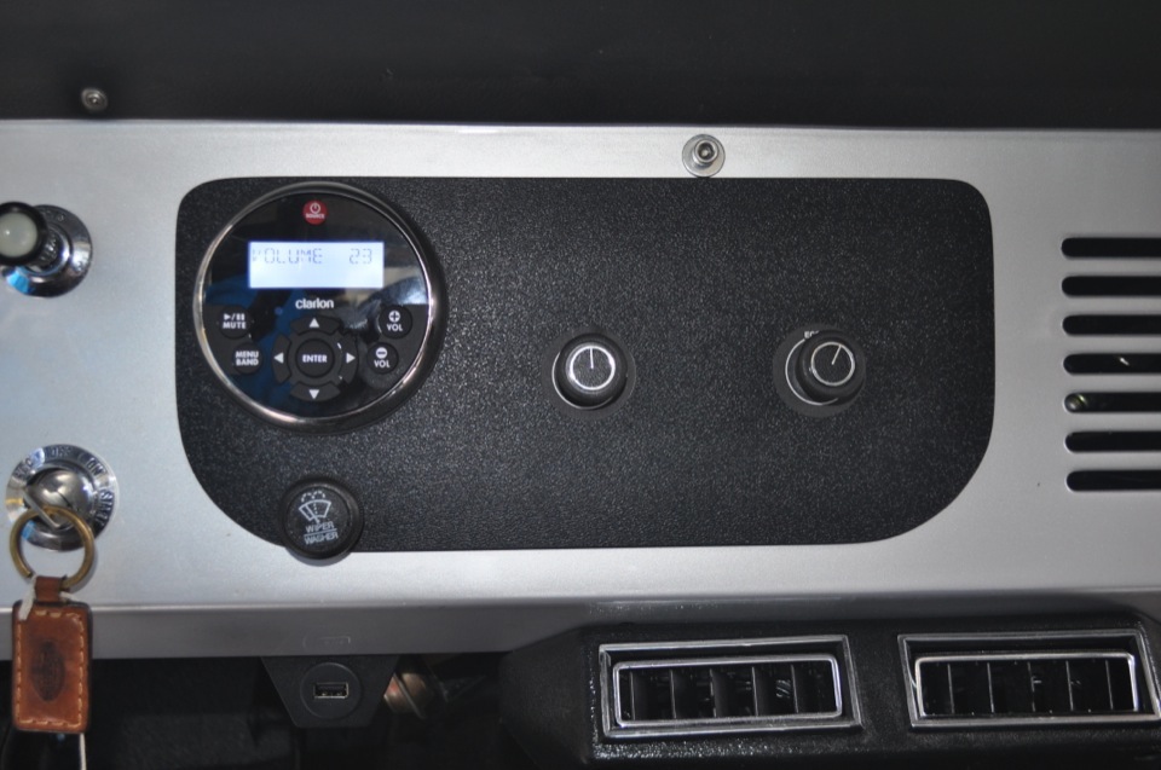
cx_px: 580
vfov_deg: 29.8
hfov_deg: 43.7
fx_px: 1449
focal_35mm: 45
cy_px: 385
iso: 400
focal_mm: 30
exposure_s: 1/60
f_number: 4.5
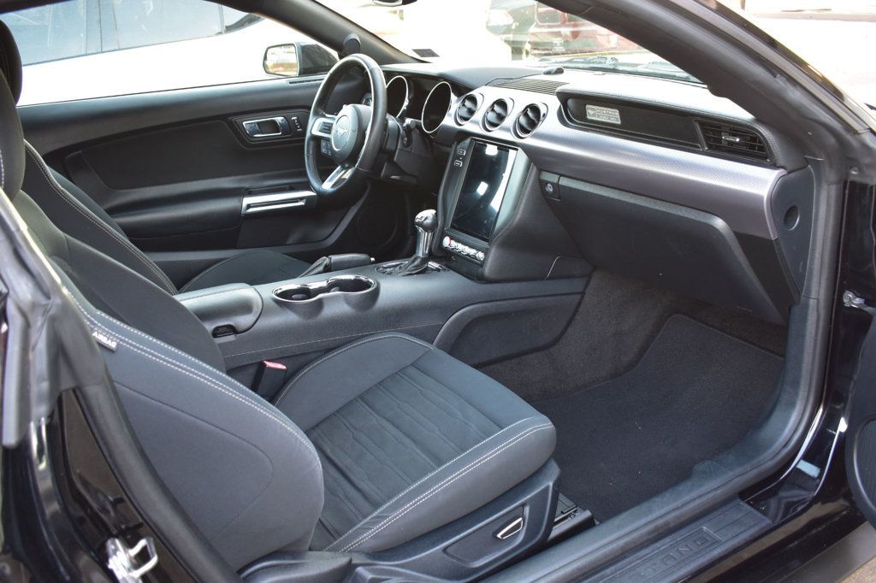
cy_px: 292
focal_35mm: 33
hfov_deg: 57.2
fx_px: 803
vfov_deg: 39.9
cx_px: 438
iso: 400
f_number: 6.3
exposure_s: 1/15
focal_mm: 22
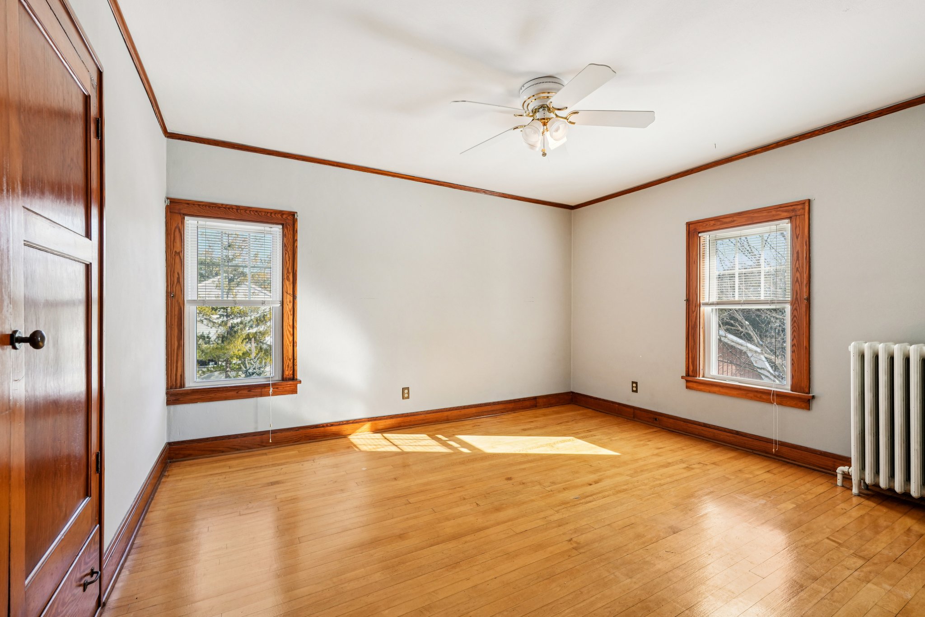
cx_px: 462
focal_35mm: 16
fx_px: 411
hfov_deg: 96.7
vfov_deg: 73.7
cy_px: 308
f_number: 8
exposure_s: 1/30
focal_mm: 16
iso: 200
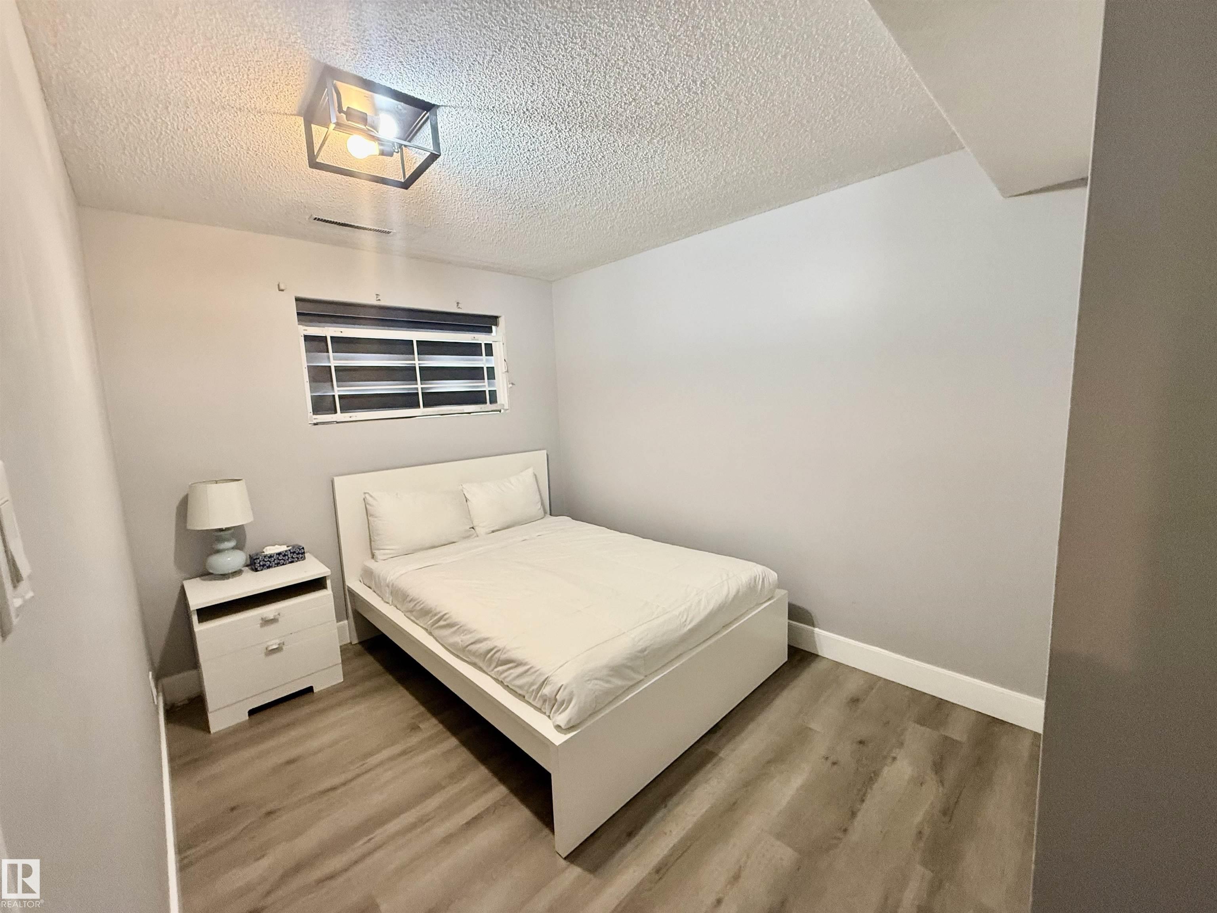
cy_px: 456
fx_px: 492
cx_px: 608
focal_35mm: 14
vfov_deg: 85.7
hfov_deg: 102.1
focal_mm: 2.22
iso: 320
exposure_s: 1/60
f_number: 2.2
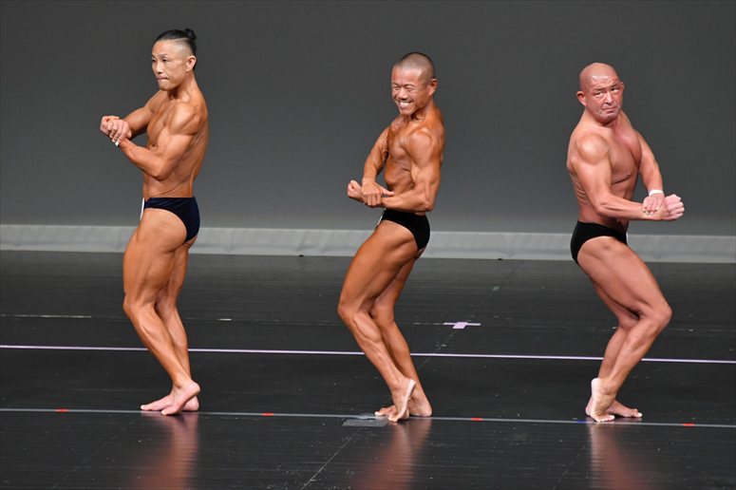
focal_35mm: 345
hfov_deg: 6.0
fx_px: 7050
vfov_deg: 4.0
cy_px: 245
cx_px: 368
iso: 4000
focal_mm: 230
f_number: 5.6
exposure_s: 1/400
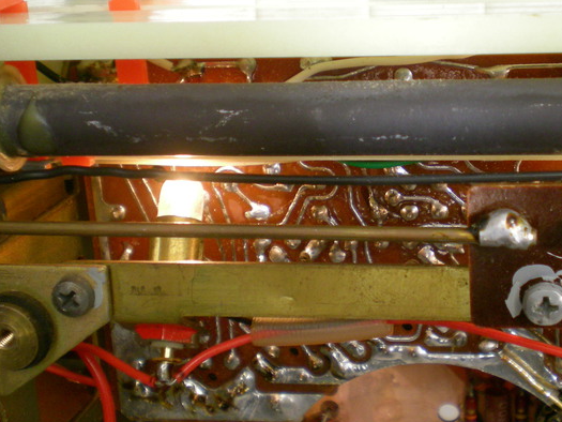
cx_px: 390
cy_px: 191
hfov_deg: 28.7
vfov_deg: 21.9
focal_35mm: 67
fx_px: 1088
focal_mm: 7.4
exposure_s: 1/53.1
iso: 200
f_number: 3.5
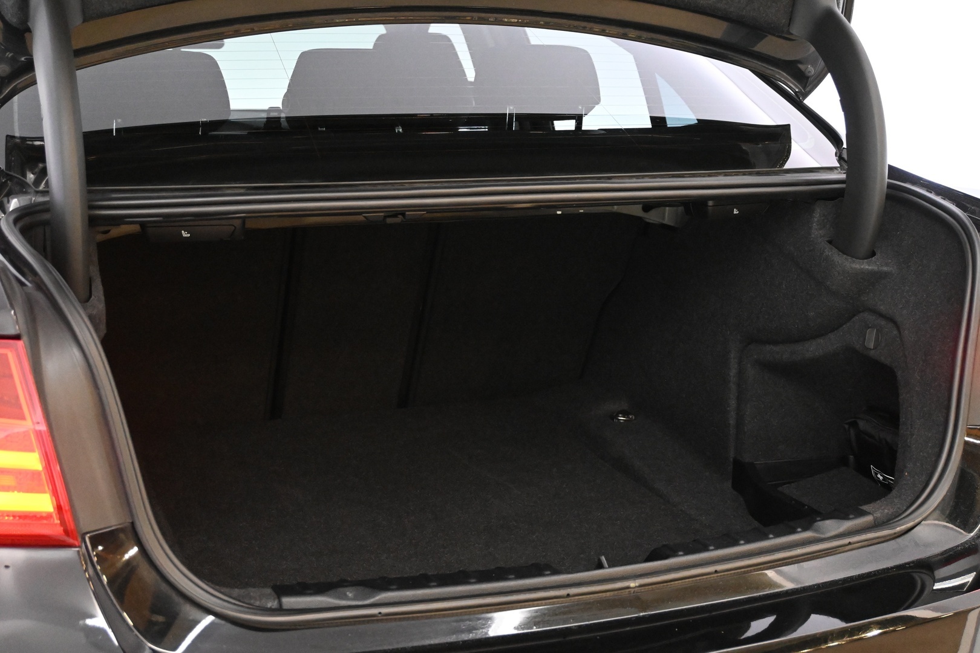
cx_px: 490
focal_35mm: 50
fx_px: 1347
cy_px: 326
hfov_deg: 40.0
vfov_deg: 27.3
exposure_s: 1/50
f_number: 5
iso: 6400
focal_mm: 33
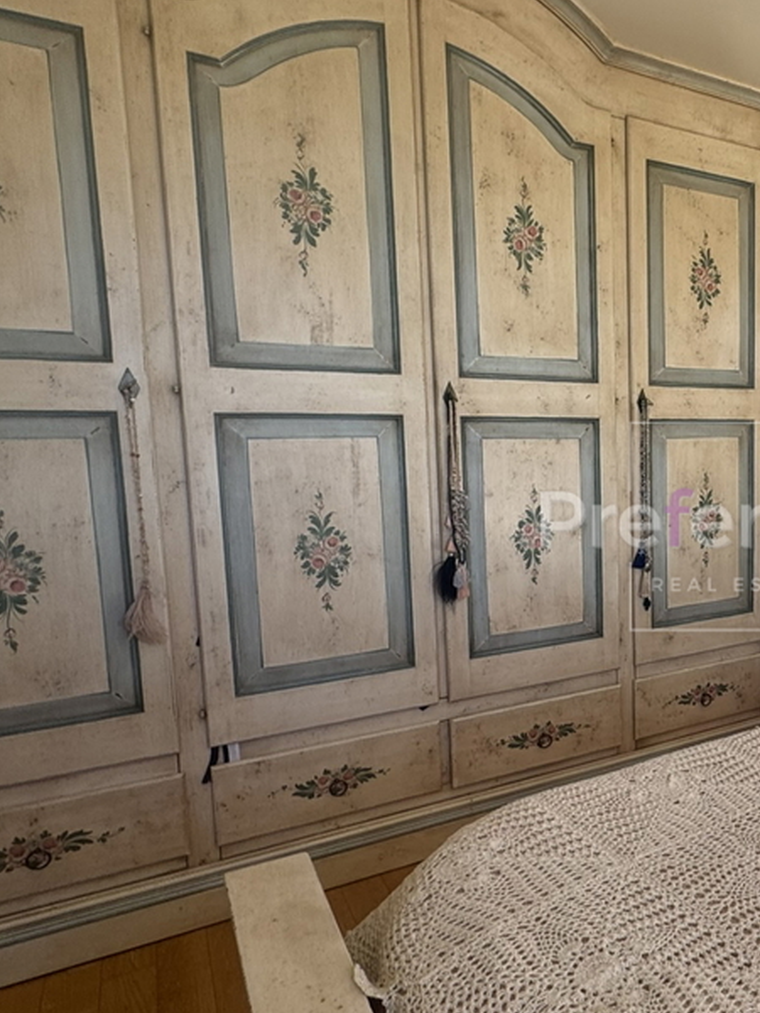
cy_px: 527
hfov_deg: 43.4
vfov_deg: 63.4
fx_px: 820
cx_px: 743
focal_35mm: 28
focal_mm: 2.22
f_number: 2.2
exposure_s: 1/99
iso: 40
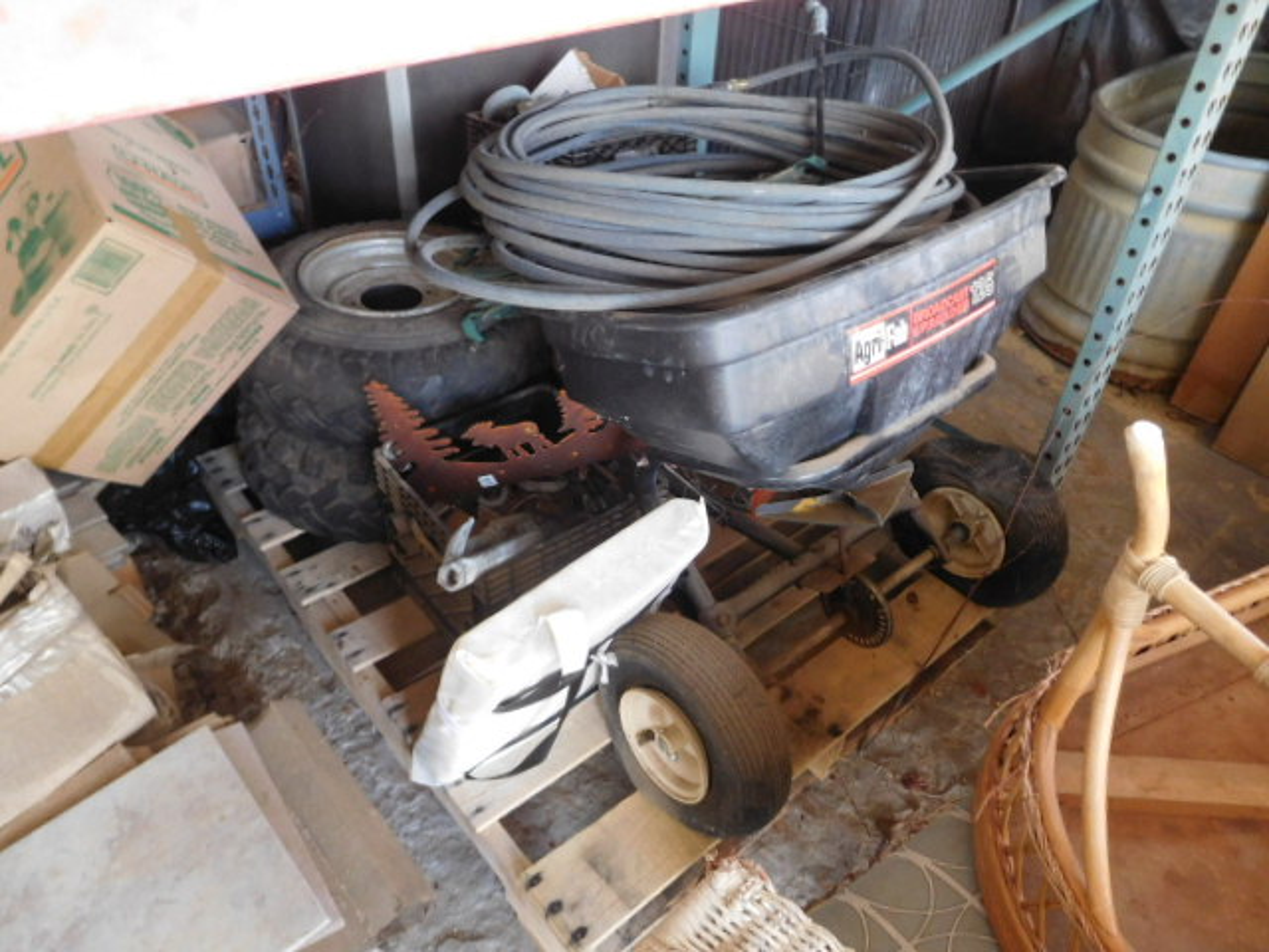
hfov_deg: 69.4
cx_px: 634
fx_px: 916
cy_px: 476
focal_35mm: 25
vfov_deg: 54.9
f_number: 3.4
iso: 360
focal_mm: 4.5
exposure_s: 1/30
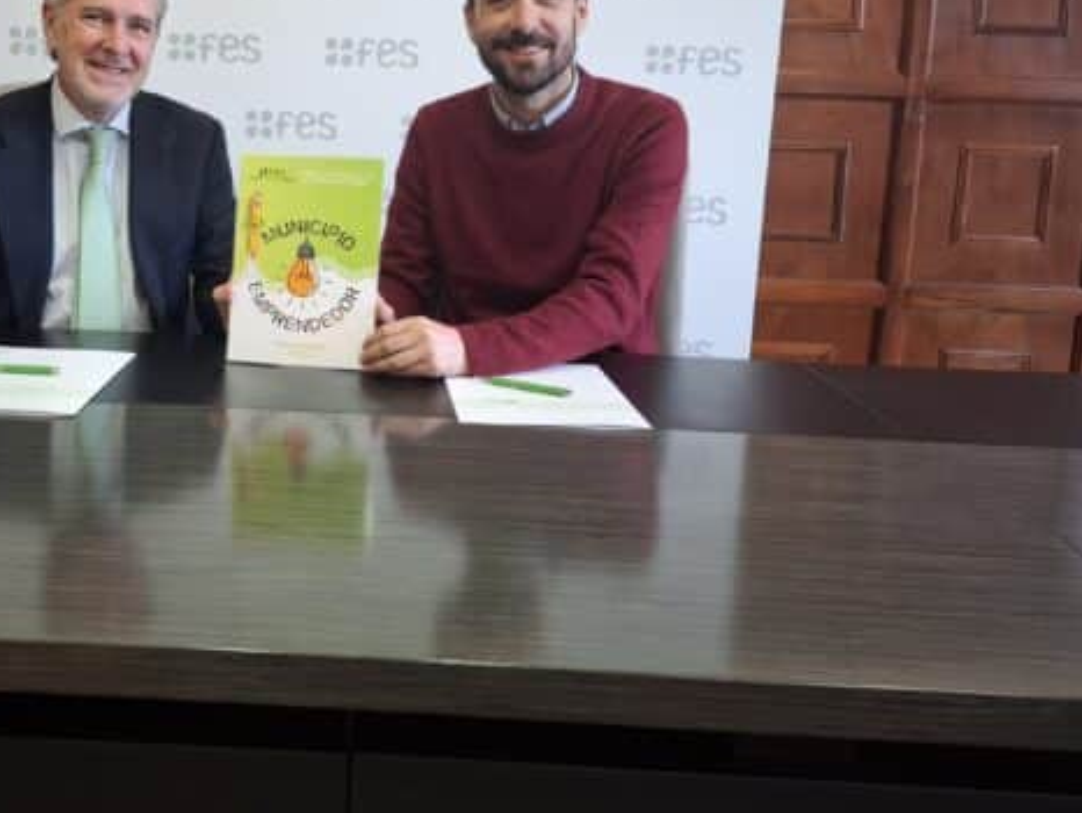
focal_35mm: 37
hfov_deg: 48.9
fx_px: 1157
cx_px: 323
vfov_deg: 37.9
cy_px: 226
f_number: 1.8
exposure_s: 1/50
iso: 200
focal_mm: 5.54
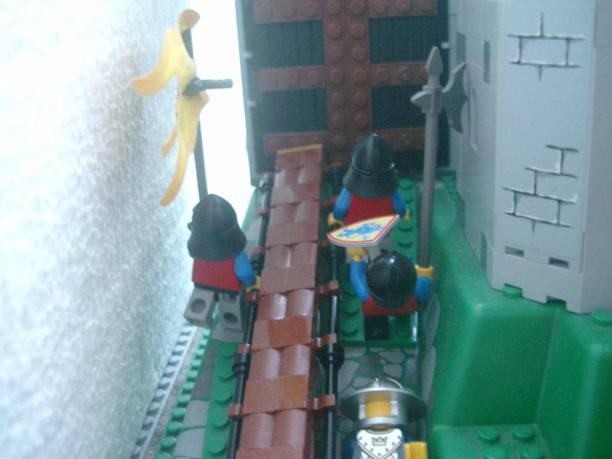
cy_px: 230
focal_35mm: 37
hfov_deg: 50.1
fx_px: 654
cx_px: 306
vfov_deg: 38.7
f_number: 2.6
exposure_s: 1/13
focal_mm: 7.6
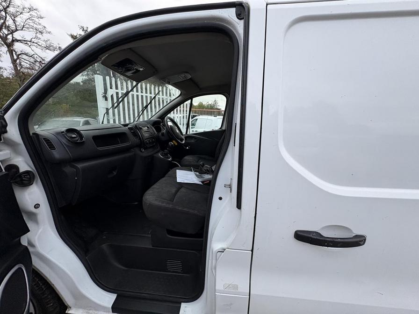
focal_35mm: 14
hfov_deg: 102.1
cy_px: 157
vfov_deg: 85.7
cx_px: 210
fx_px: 169
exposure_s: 1/233
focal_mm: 2.22
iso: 40
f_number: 2.2
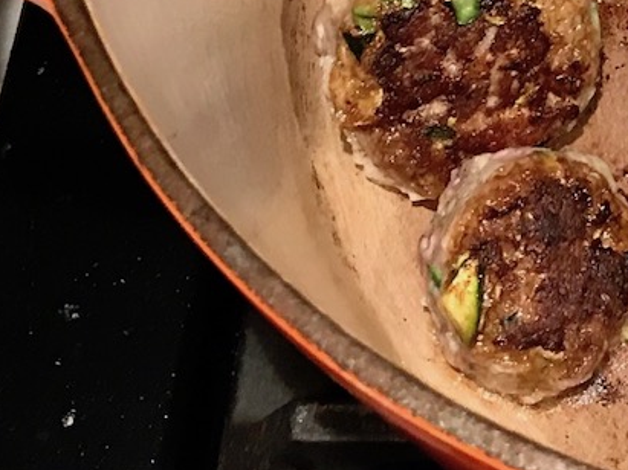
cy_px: -230
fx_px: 1977
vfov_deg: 12.9
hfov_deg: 16.8
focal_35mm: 109
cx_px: 871
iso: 50
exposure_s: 1/15
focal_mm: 3.99
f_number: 1.8
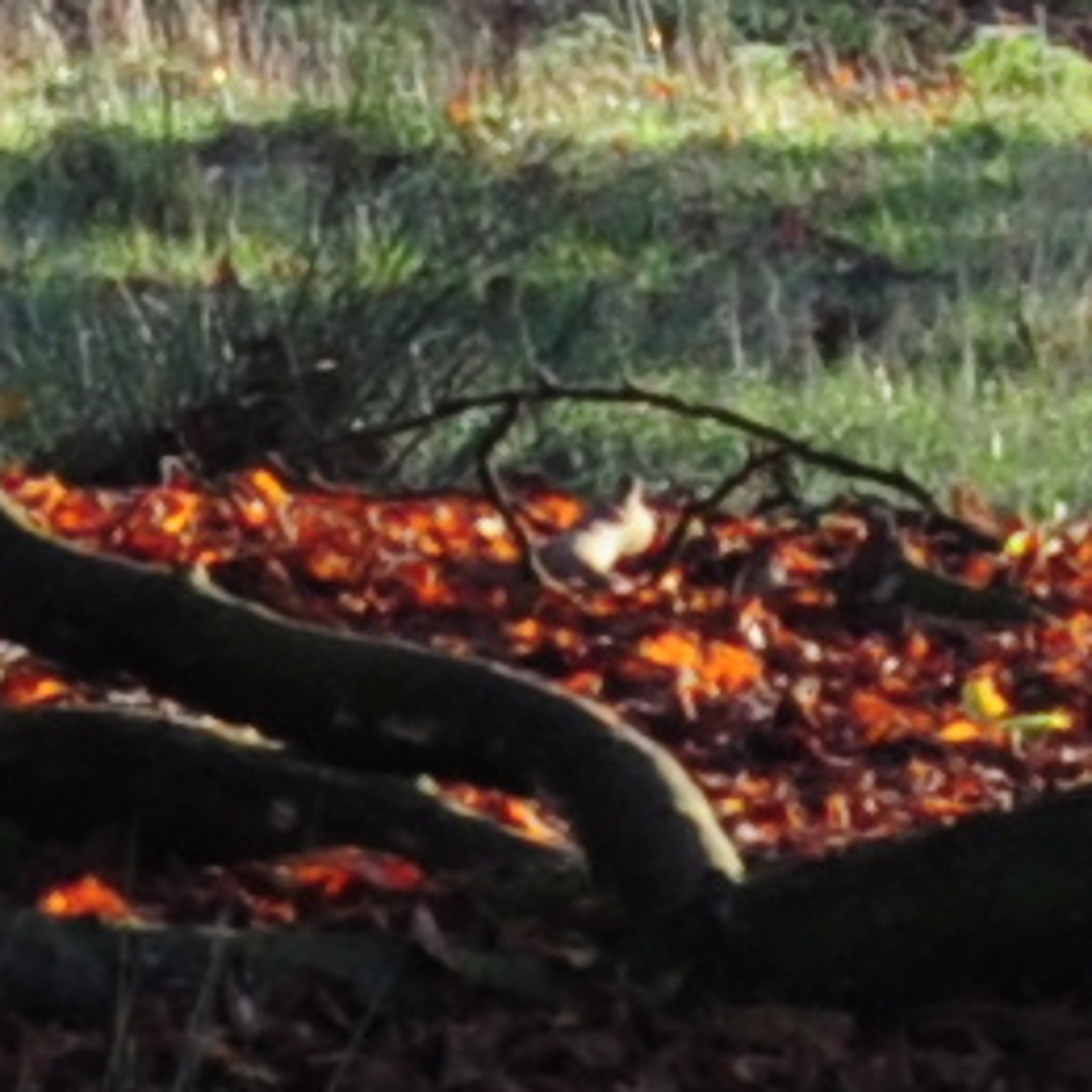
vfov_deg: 3.4
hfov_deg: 3.4
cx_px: 1218
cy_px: -602
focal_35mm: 516
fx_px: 18421
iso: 400
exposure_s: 1/160
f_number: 9
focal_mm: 55
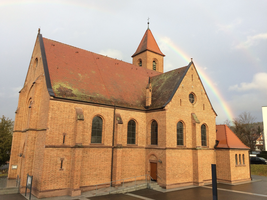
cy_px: 100
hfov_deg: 61.7
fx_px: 224
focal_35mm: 29
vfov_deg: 48.2
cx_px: 134
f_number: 2.2
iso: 32
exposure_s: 1/157
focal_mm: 4.15
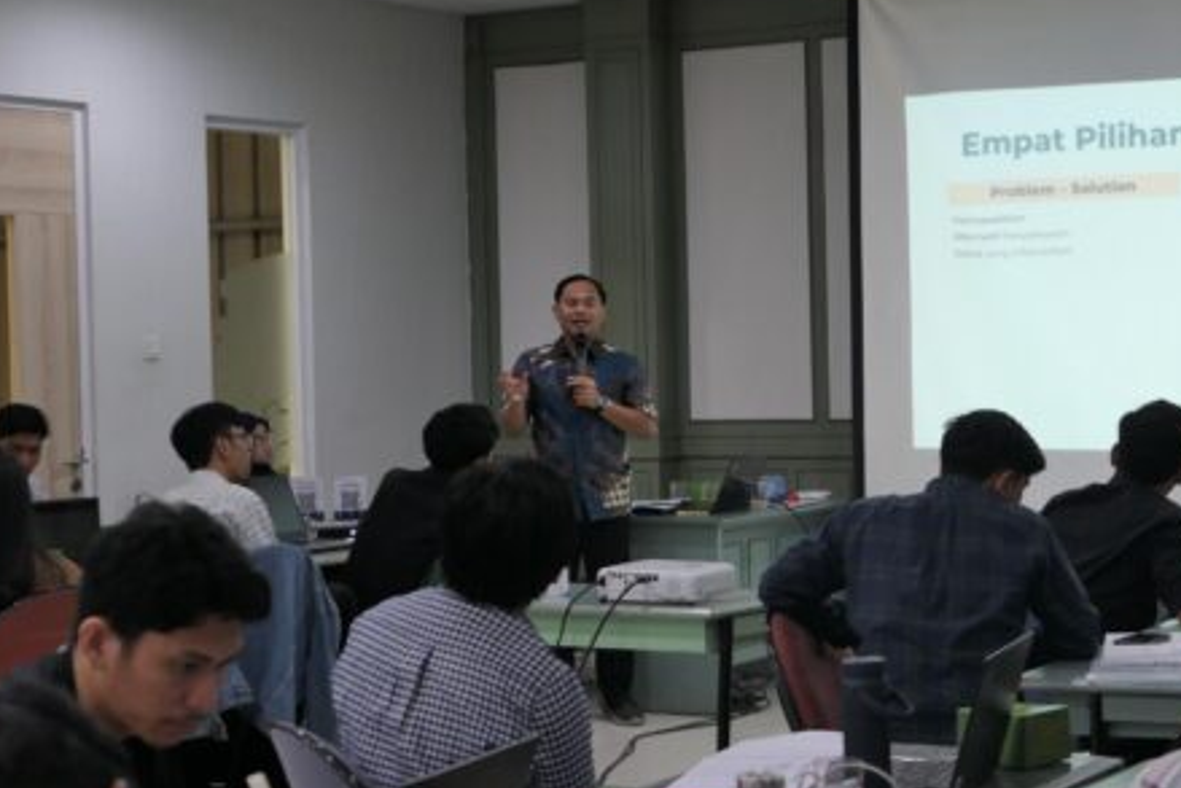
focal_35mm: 82
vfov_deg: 16.7
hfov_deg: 24.8
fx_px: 2691
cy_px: 362
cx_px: 557
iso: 640
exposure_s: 1/125
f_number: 2.8
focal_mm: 26.4
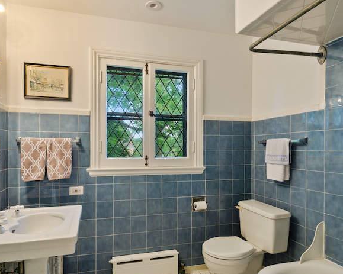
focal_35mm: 22
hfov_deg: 74.0
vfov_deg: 62.3
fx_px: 227
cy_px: 146
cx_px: 153
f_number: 8
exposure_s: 1/3
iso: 200
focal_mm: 11.5
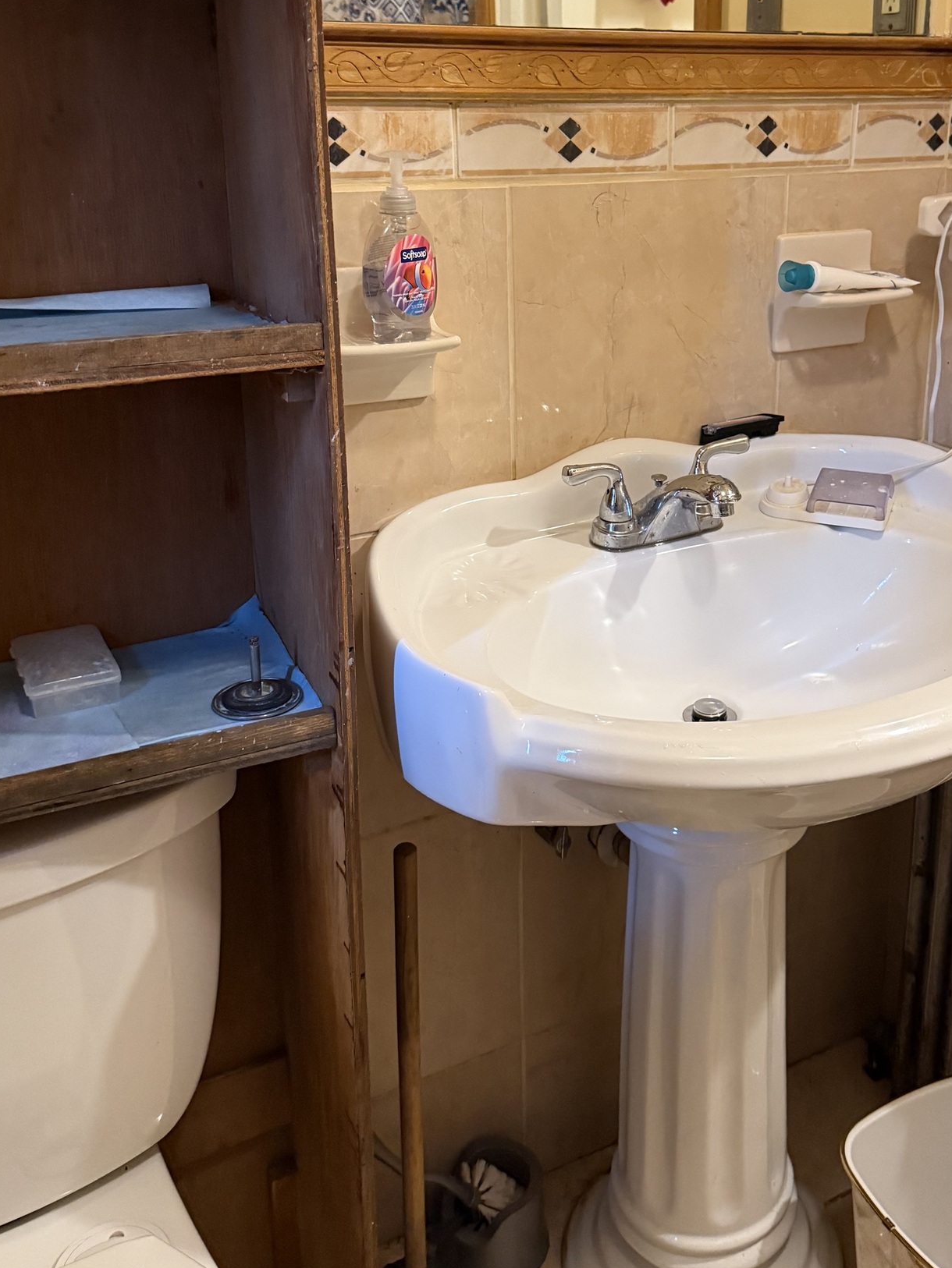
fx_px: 1246
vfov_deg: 53.2
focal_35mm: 34
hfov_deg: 41.4
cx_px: 620
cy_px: 453
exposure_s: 1/60
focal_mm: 6.76
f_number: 1.78
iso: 640
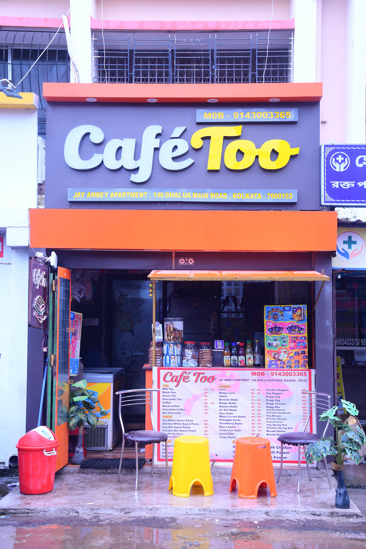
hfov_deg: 28.1
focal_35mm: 48
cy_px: 274
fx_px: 732
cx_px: 183
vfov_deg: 41.1
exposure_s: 1/125
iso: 200
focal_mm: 32
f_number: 5
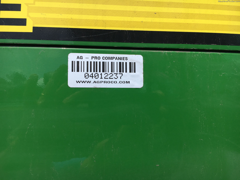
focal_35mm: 29
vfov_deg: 48.2
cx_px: 120
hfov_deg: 61.7
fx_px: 201
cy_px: 90
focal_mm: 4.15
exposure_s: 1/1570
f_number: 2.2
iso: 25
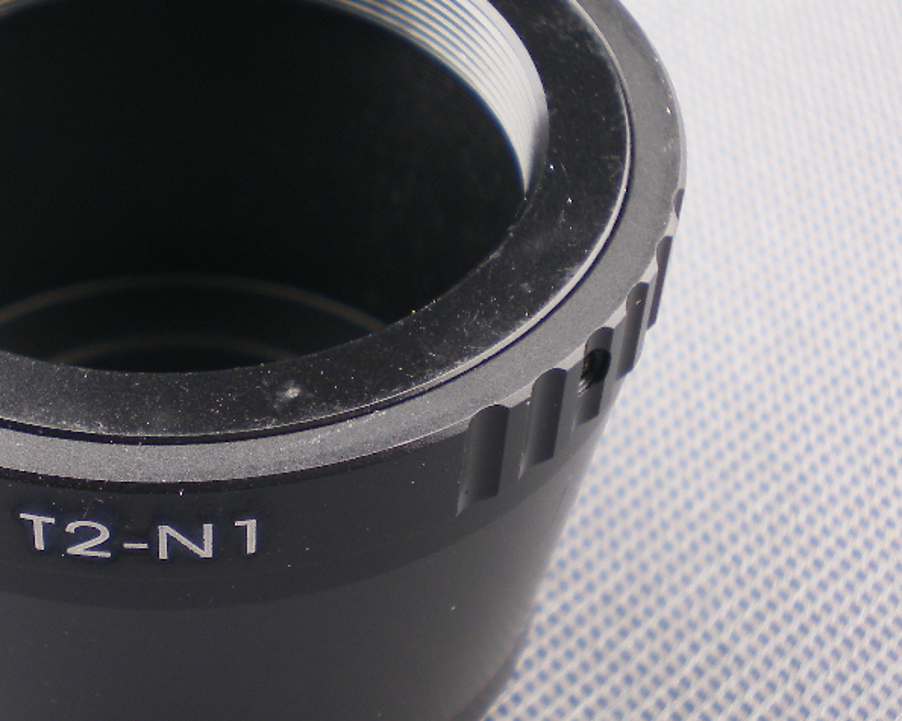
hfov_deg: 22.4
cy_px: 356
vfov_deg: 18.3
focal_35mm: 84
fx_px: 2242
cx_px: 176
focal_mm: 8.4
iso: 80
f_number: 3.7
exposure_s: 1/40
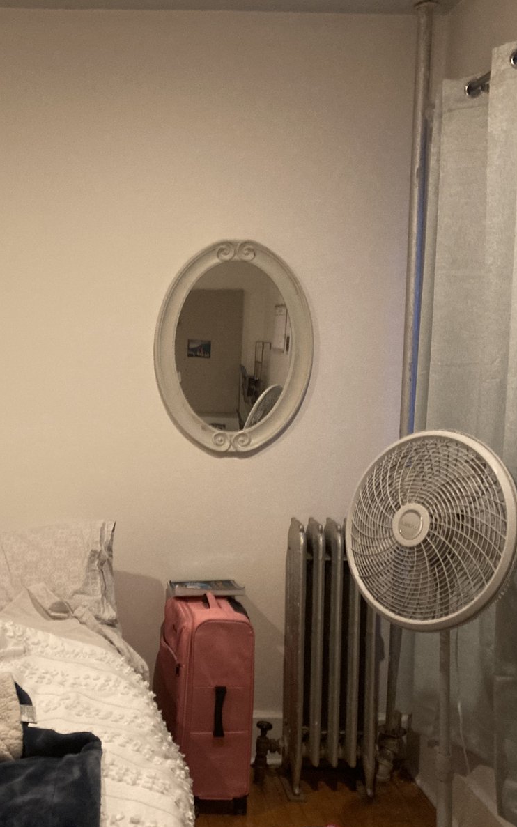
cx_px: 77
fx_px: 902
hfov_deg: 30.9
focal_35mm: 40
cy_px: 417
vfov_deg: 49.3
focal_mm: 3.99
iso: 320
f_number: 1.8
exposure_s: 1/30
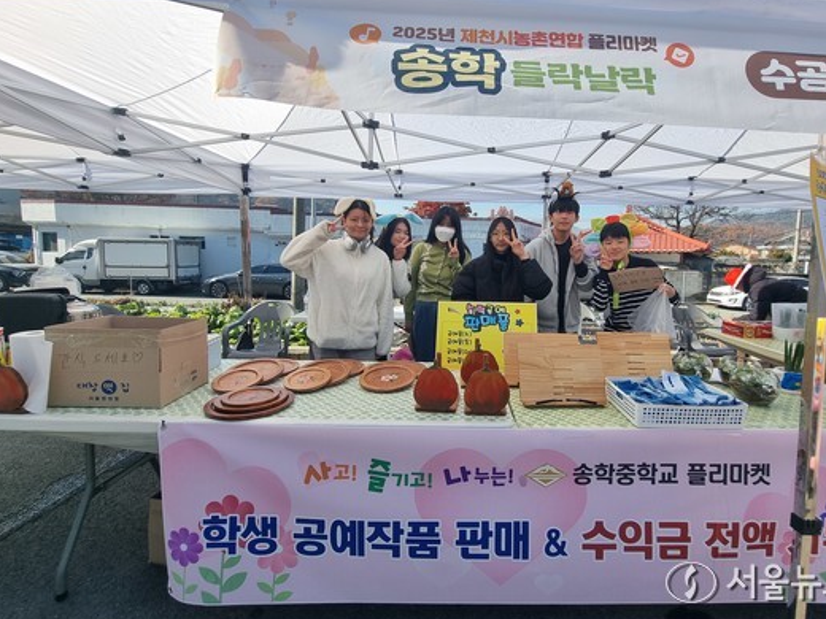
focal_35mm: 15
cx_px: 467
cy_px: 273
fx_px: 358
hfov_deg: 97.6
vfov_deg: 81.4
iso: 50
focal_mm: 2.2
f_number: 2.2
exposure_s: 1/1236
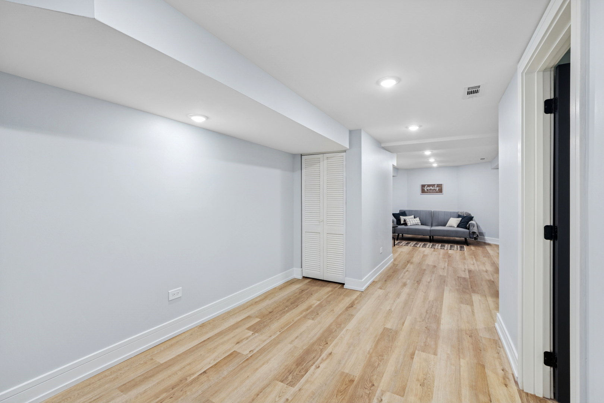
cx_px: 302
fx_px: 252
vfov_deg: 77.3
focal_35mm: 15
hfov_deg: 100.4
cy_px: 202
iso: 250
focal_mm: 10
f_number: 8
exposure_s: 1/20
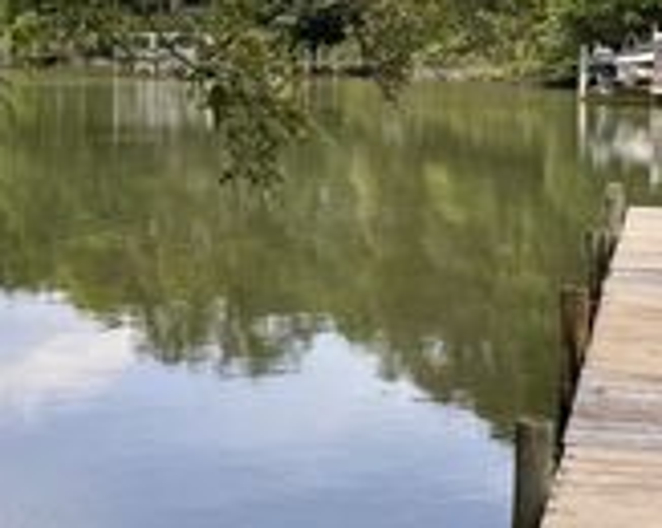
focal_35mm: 72
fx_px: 1409
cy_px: 63
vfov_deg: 20.8
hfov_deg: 26.3
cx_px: 227
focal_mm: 6.76
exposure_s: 1/966
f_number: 1.78
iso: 80
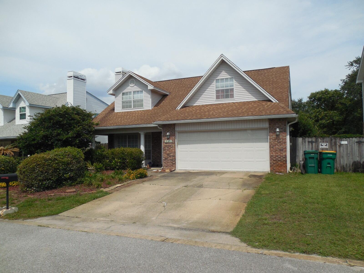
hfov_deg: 69.4
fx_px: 263
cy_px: 136
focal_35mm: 25
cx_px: 182
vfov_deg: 54.9
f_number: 6.6
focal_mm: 4.5
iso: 125
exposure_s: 1/500
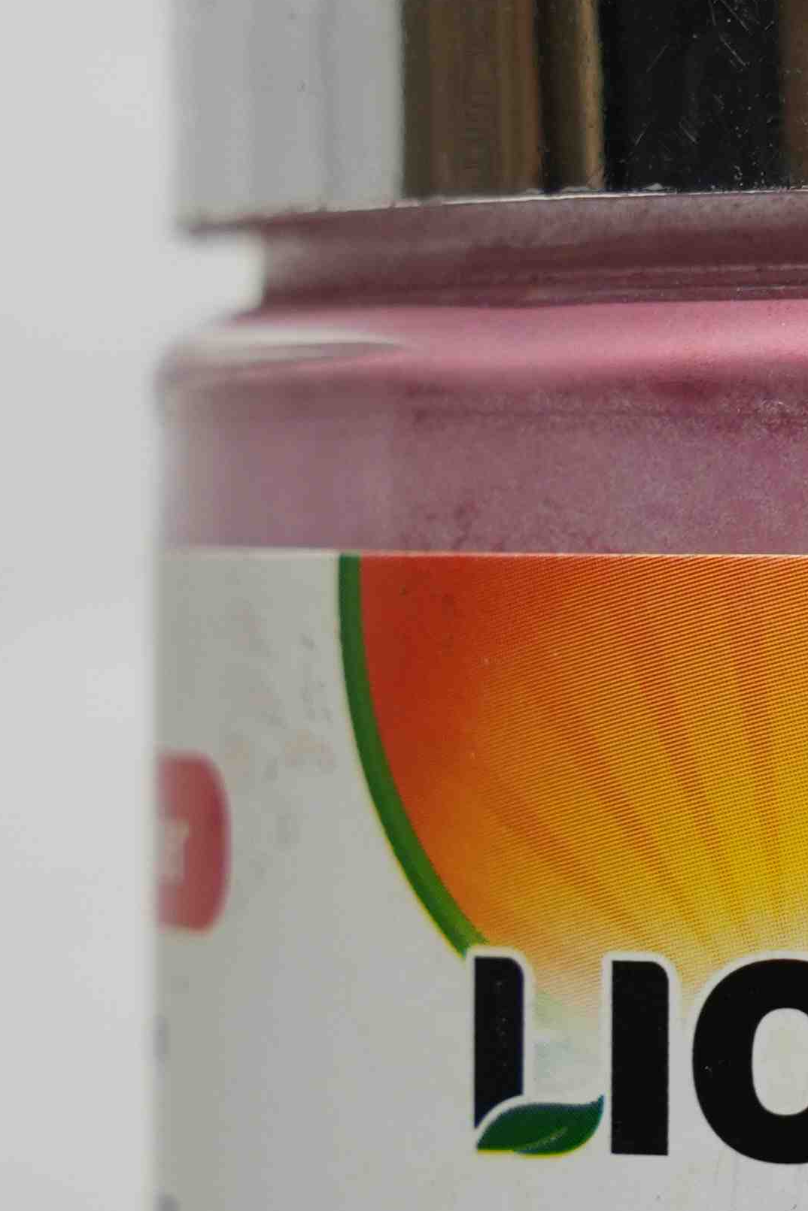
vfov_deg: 5.0
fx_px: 13769
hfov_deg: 3.4
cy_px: 681
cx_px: 1116
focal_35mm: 409
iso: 250
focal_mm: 94
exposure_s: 1/60
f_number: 5.6
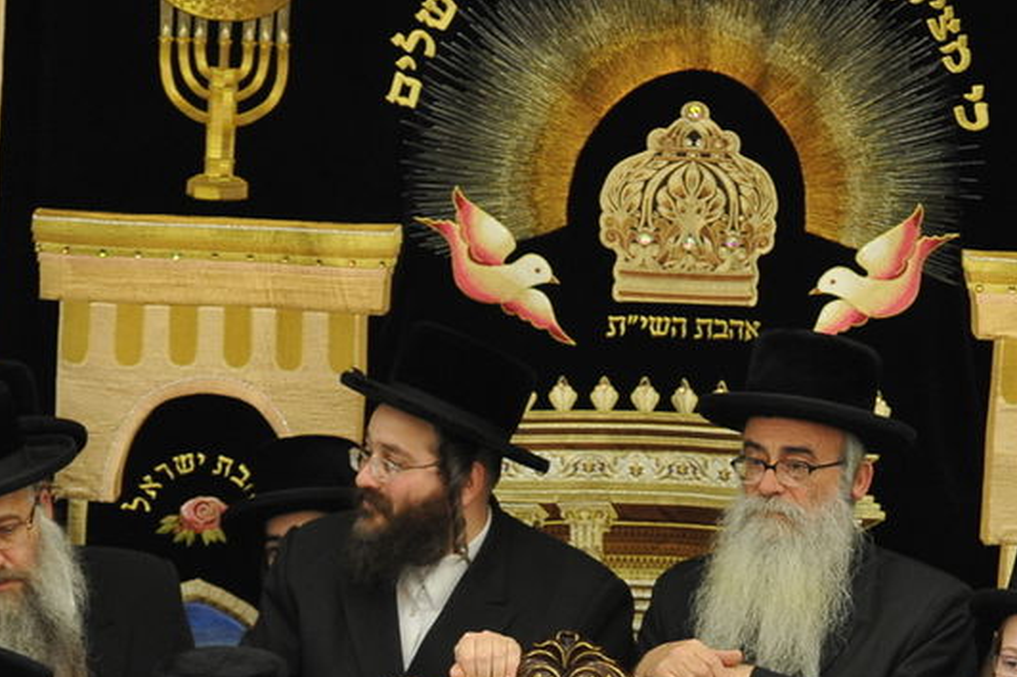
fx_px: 6691
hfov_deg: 8.7
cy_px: 797
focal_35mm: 237
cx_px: 585
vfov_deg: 5.8
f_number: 3.5
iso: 1250
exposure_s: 1/125
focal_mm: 90
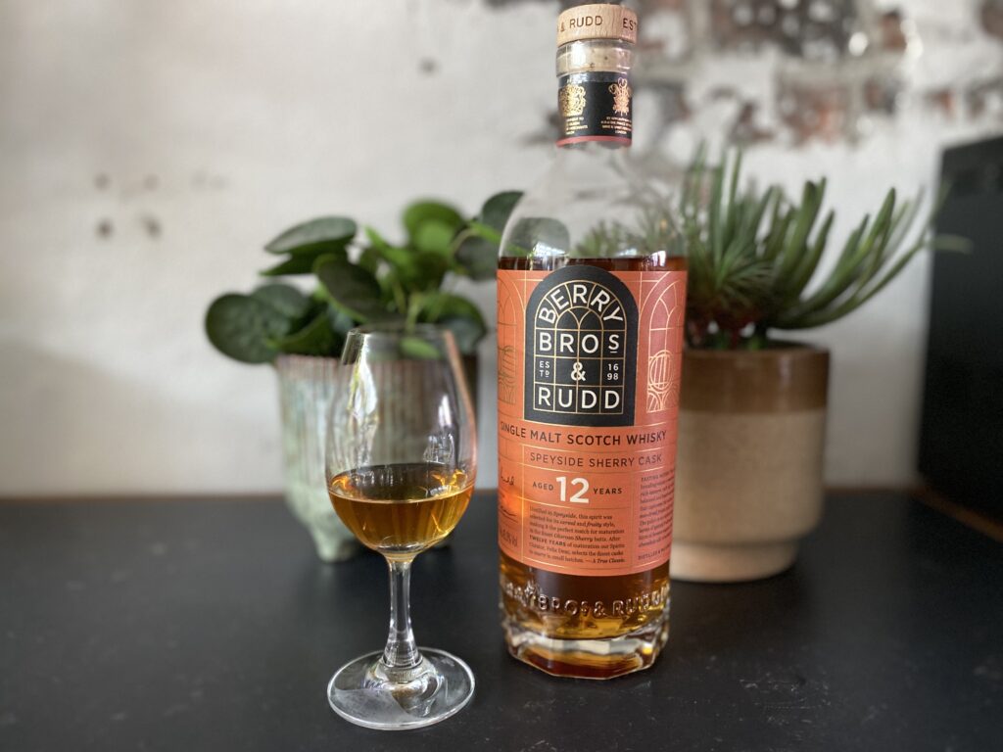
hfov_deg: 67.3
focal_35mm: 26
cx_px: 502
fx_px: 753
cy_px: 376
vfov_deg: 53.1
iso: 640
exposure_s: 1/31
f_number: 1.8
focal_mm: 4.25
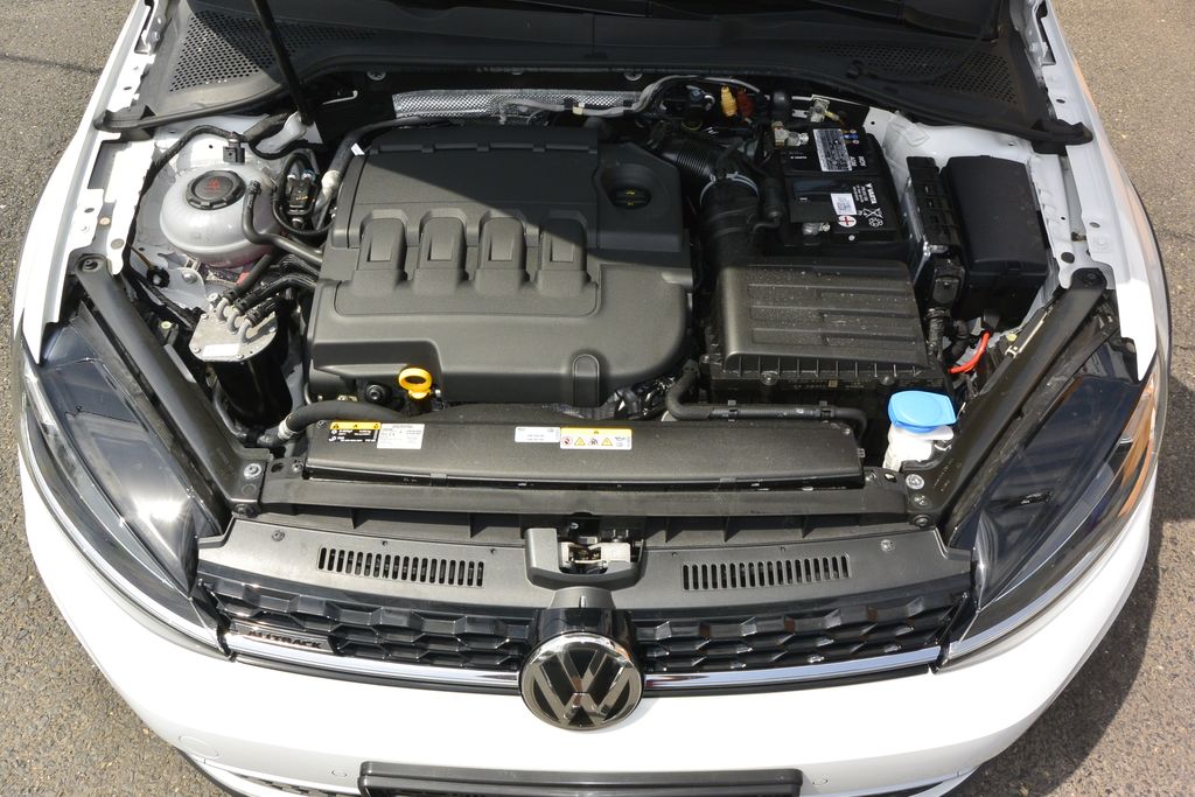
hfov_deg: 67.4
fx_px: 896
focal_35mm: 27
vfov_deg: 47.9
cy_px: 398
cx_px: 598
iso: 160
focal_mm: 10
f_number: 10
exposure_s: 1/250
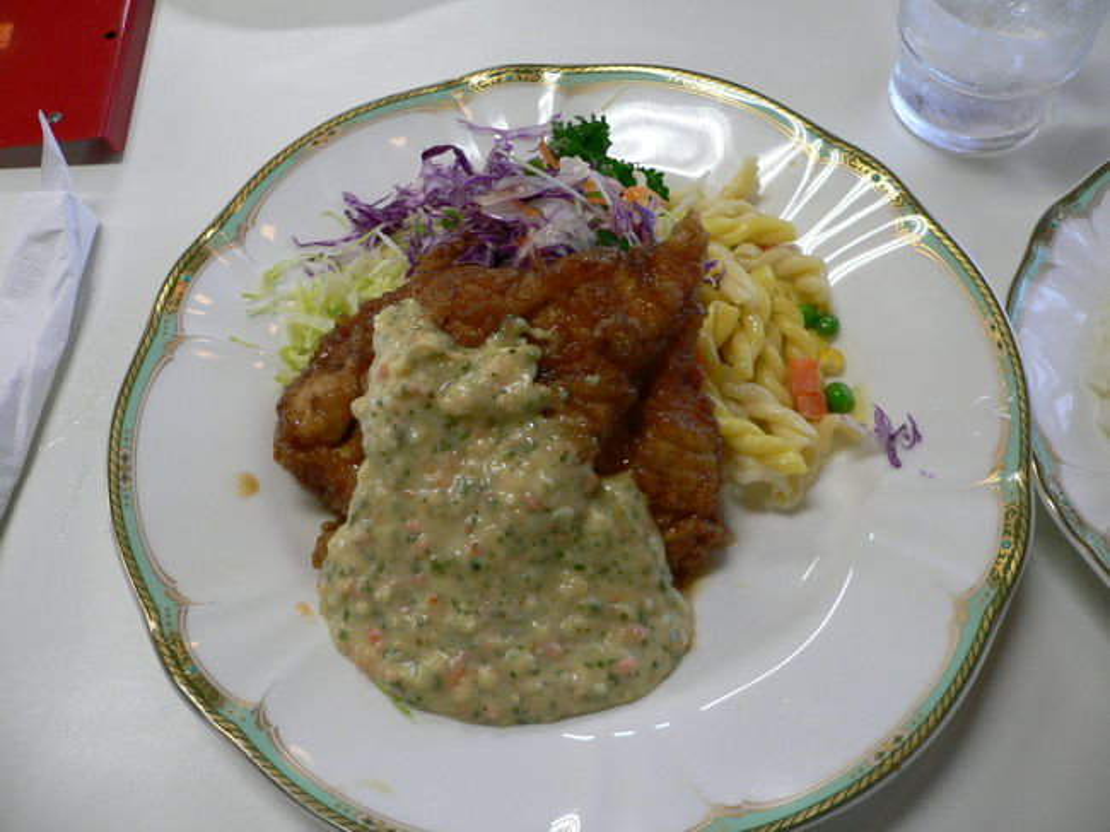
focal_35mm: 35
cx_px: 555
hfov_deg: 52.6
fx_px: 1122
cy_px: 416
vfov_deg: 40.7
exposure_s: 1/15
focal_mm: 5.8
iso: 150
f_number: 2.8
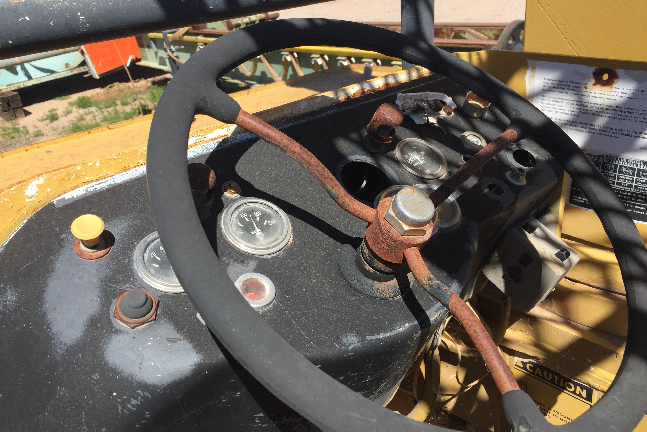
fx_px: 557
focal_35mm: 31
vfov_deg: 42.3
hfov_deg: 60.3
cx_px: 317
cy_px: 228
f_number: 2.2
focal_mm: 4.15
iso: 32
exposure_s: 1/1582
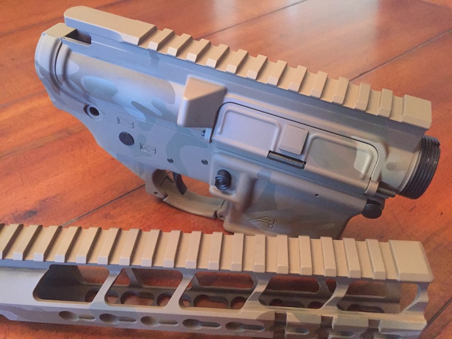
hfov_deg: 61.7
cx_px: 226
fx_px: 379
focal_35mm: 29
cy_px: 170
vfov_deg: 48.2
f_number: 2.2
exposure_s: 1/15
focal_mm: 4.15
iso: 400
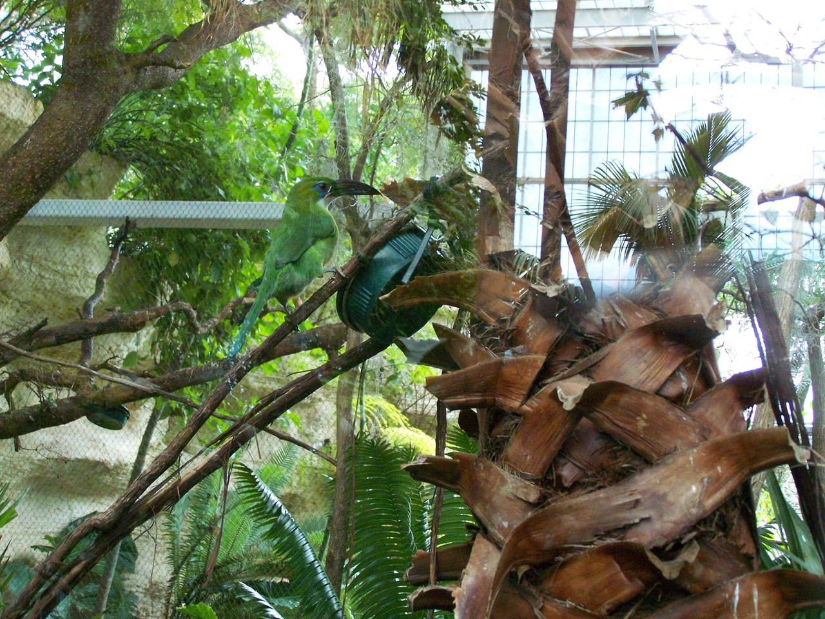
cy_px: 310
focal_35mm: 59
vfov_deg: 24.8
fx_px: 1407
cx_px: 412
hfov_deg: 32.7
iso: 400
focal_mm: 9.8
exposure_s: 1/60
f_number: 3.1
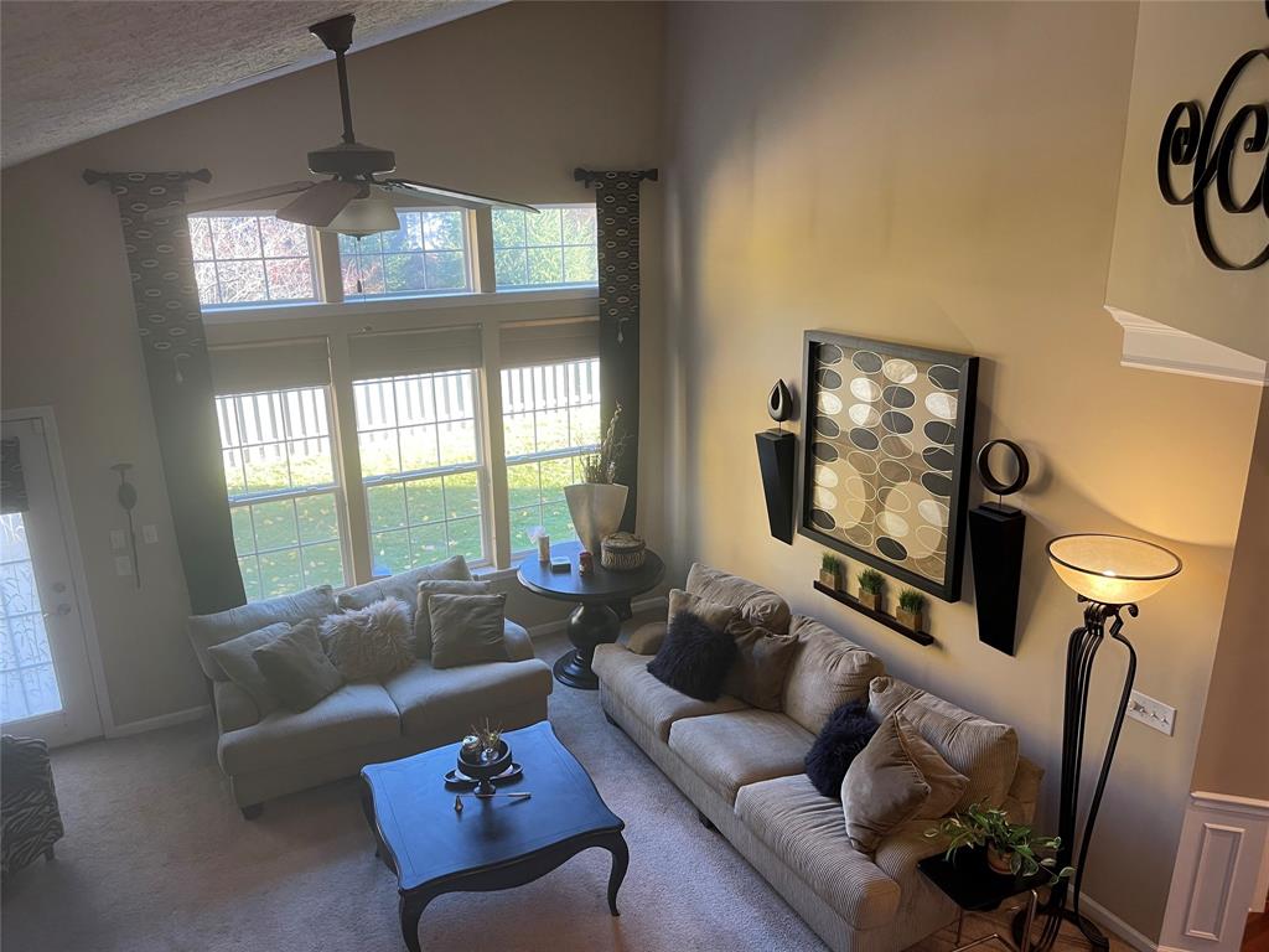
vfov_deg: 53.1
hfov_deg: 67.3
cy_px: 476
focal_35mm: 26
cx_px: 634
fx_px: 953
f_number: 1.6
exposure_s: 1/60
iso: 100
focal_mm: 5.1
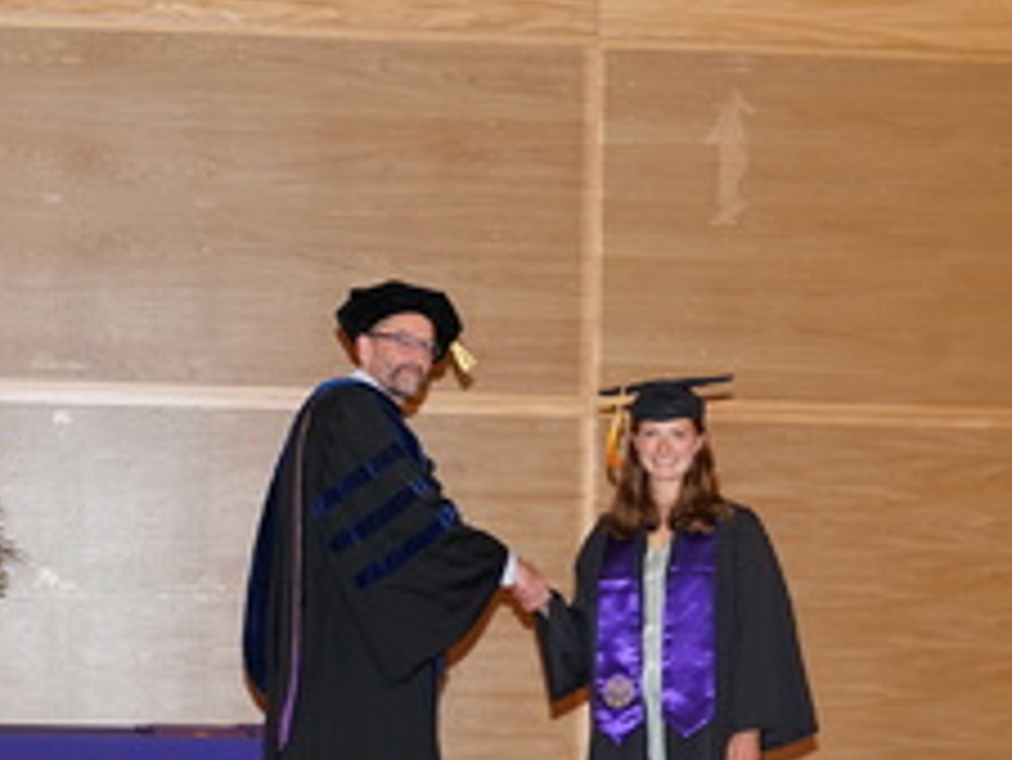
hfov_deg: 19.0
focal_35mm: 103
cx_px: 367
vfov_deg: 14.4
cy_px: 420
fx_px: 3013
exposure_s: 1/100
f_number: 4.5
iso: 1600
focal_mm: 51
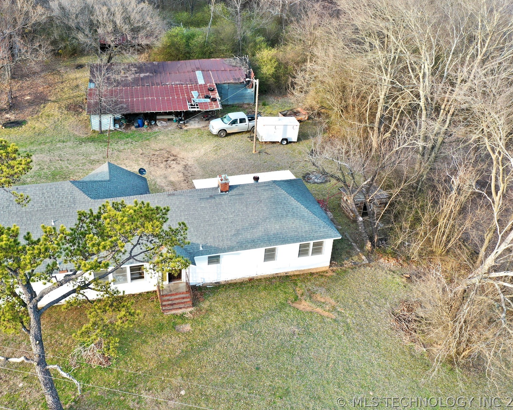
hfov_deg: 51.1
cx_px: 200
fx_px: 532
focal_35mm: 35
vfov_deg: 42.2
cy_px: 185
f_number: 4
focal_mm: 10.26
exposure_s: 1/100
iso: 100
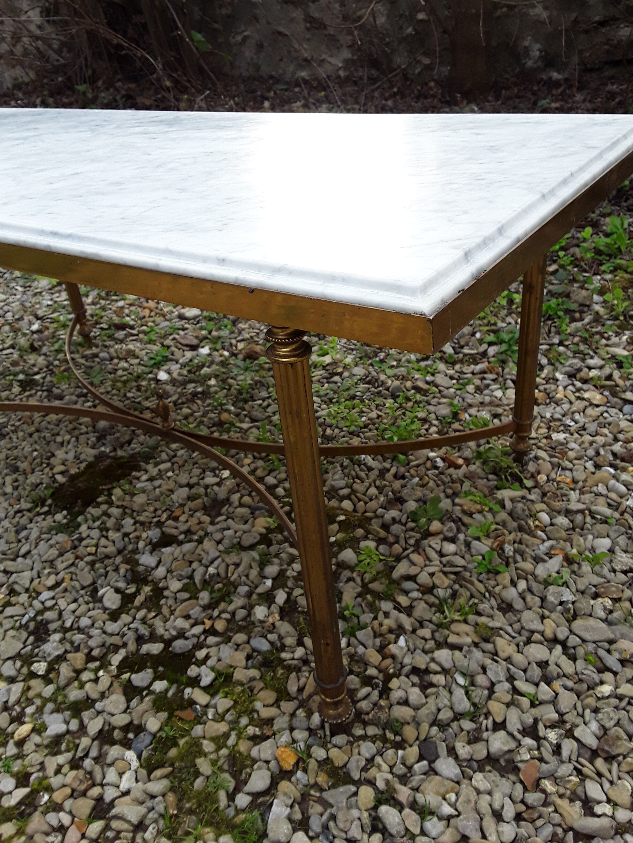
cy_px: 422
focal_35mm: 27
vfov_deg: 65.3
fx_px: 658
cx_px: 316
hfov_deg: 51.4
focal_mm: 2.91
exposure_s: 1/238
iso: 40
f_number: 1.9
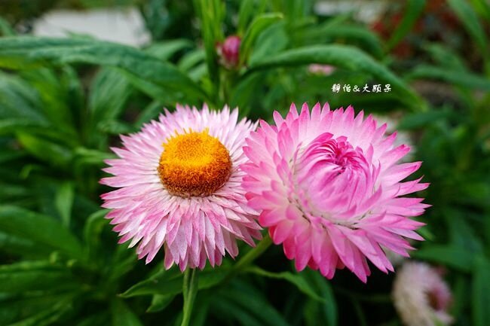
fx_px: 327
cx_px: 245
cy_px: 163
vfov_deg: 53.1
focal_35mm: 24
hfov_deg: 73.8
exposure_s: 1/200
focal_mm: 9
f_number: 3.5
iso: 125
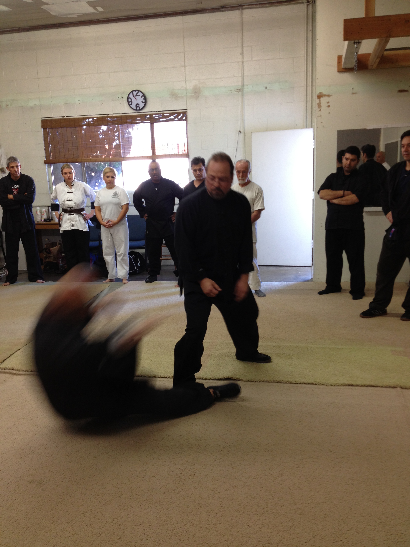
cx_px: 205
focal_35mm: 35
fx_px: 553
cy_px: 274
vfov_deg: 52.6
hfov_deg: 40.7
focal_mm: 4.28
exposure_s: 1/20
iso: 64
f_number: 2.4
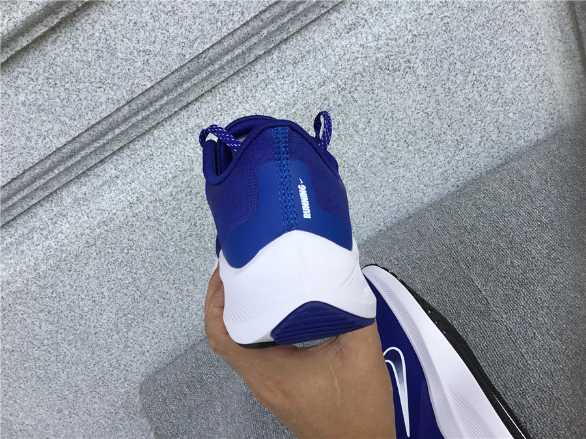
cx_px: 293
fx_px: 525
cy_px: 220
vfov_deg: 45.4
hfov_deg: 58.4
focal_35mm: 31
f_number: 2.4
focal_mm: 3.3
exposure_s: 1/445
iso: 25
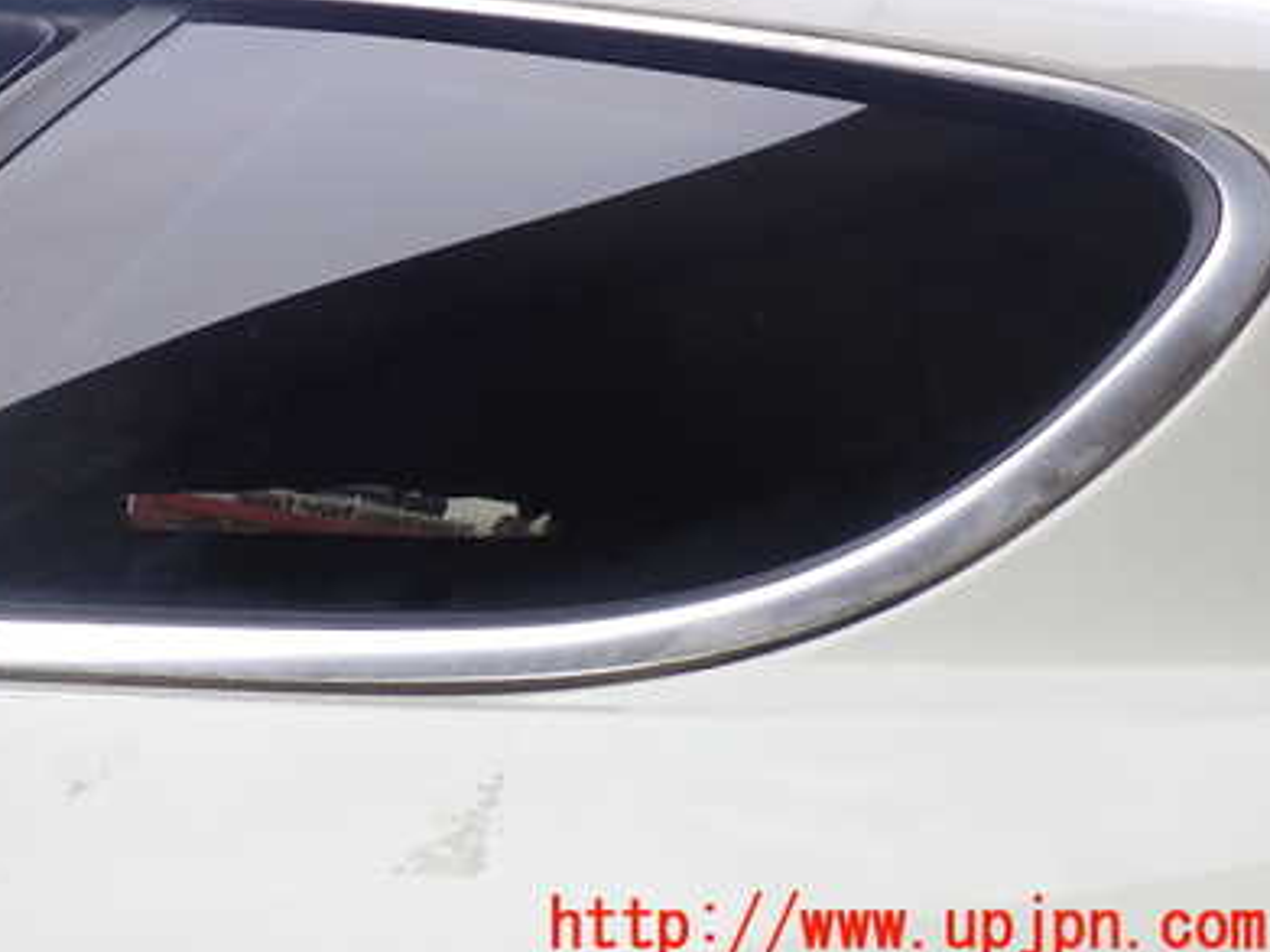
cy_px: 237
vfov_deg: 31.0
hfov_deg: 40.0
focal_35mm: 46
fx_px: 1687
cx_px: 309
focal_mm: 5.4
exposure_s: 1/400
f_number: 3.2
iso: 100
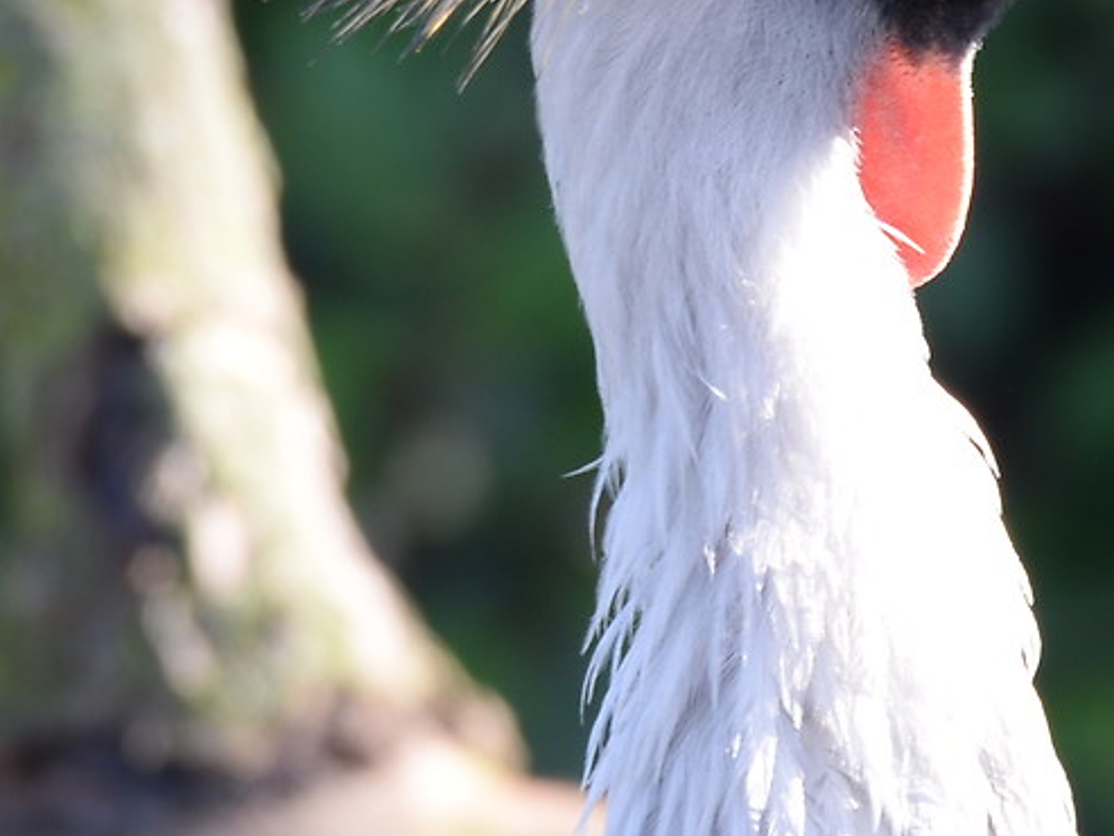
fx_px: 90485
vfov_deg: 0.5
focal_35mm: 2811
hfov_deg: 0.7
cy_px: 145
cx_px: 881
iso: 200
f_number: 8
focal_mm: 600
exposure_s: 1/50
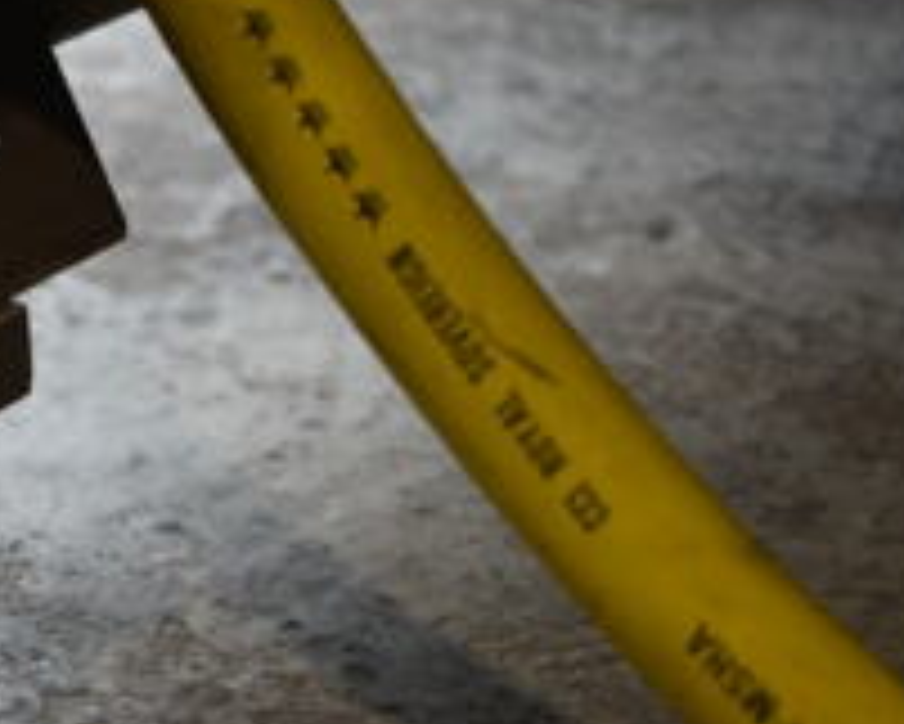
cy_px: 778
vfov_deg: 13.6
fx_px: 2971
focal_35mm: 111
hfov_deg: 16.4
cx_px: -247
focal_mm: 26
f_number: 4
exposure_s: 1/40
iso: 160
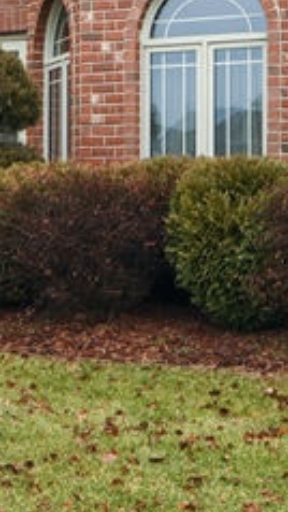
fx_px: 1614
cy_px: -52
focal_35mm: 119
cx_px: -116
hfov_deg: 9.9
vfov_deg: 17.4
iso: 200
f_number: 8
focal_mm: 20
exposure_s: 1/40
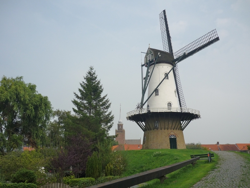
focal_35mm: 33
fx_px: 238
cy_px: 94
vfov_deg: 42.9
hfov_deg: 55.4
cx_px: 125
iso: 100
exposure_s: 1/250
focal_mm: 5.5
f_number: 8
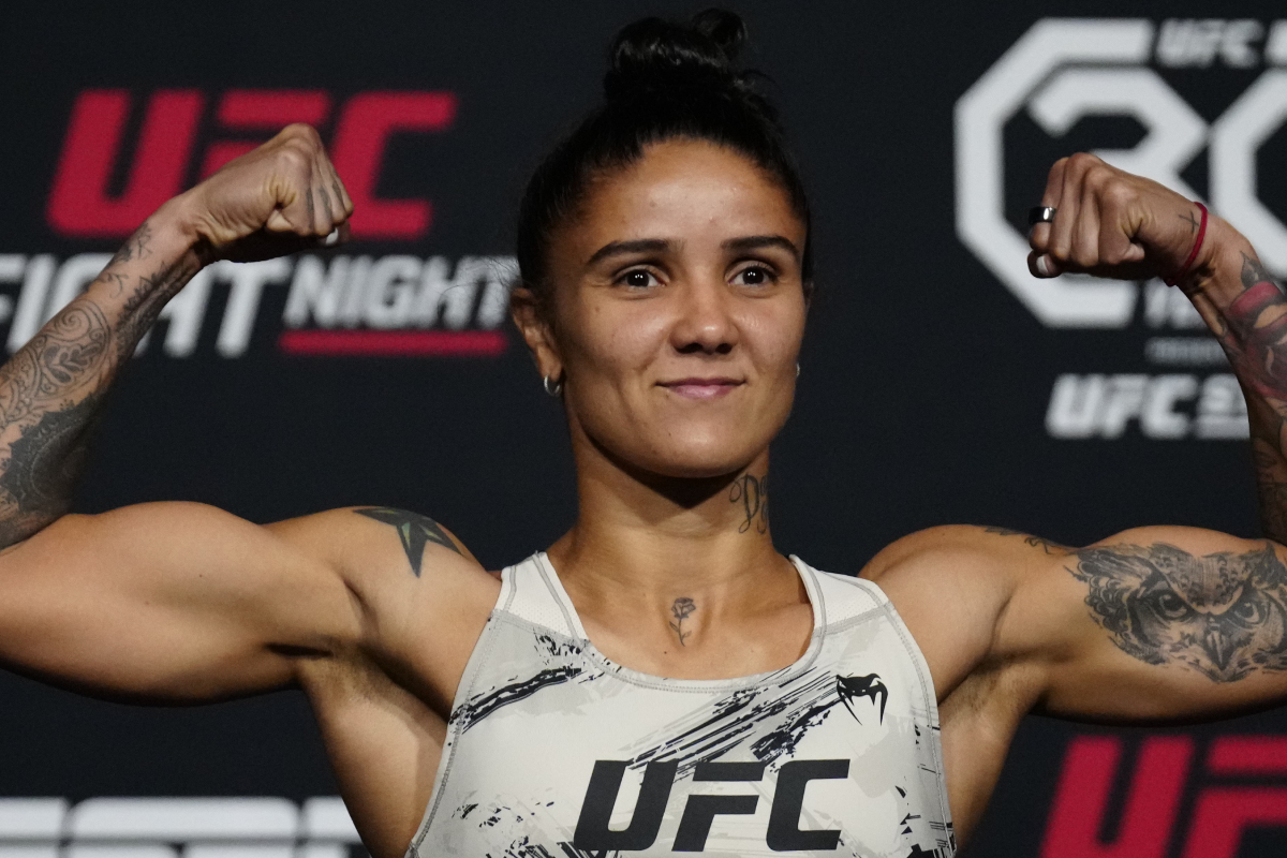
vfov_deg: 5.8
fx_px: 8508
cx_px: 644
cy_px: 429
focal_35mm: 238
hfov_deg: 8.7
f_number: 2.8
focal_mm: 159
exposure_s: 1/1250
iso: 6400
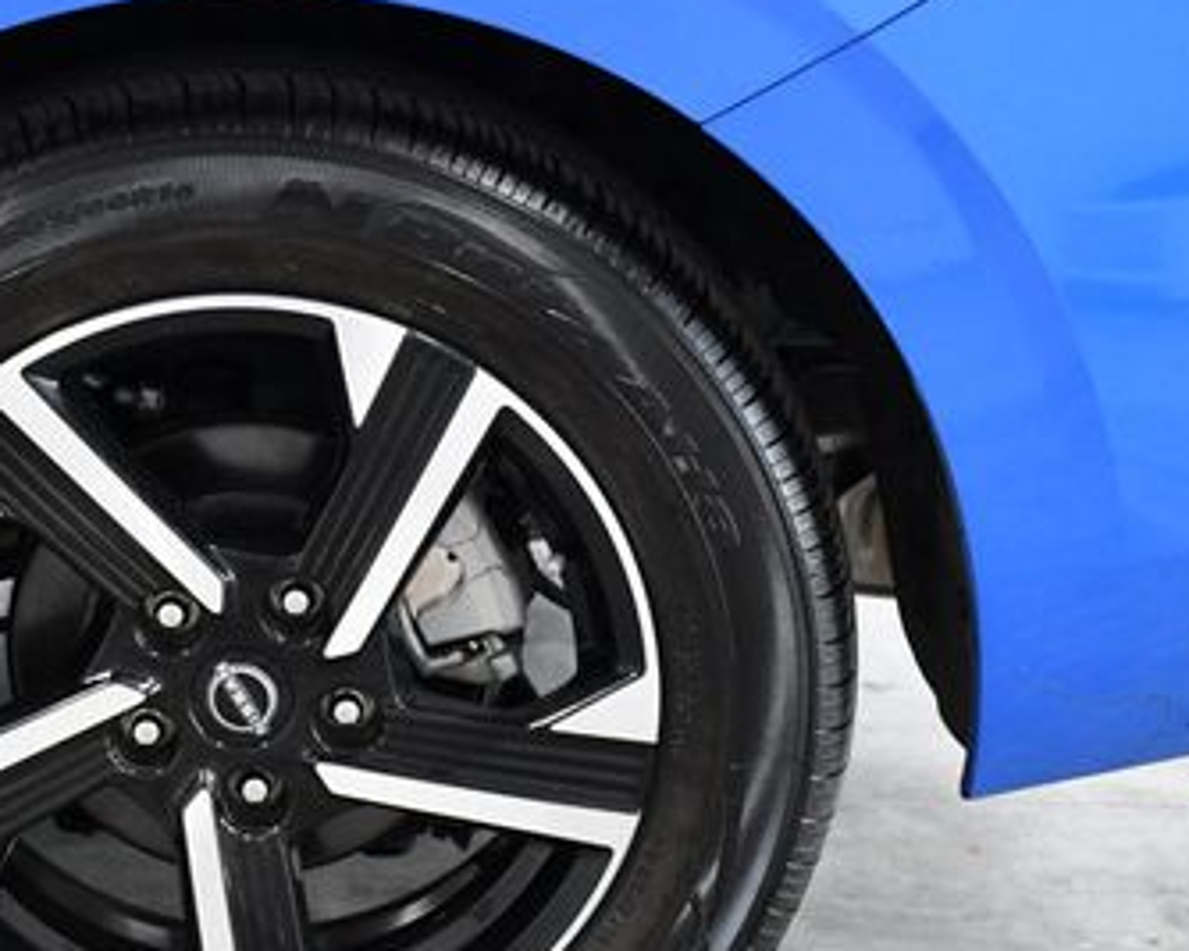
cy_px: 598
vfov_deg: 14.2
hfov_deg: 17.7
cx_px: 303
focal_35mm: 108
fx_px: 3799
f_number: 7.1
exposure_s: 1/200
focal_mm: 40
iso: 2500
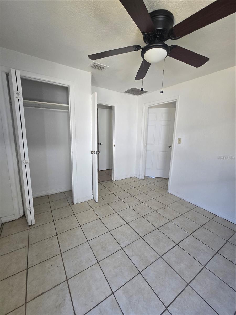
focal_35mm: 13
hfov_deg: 89.9
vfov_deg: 106.2
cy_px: 158
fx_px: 118
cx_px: 118
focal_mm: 2.2
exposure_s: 1/60
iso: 80
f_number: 2.2
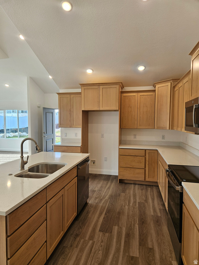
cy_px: 132
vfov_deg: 73.9
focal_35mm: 23
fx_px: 176
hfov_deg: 58.9
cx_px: 100
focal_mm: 5.4
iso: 50
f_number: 1.8
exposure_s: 1/120
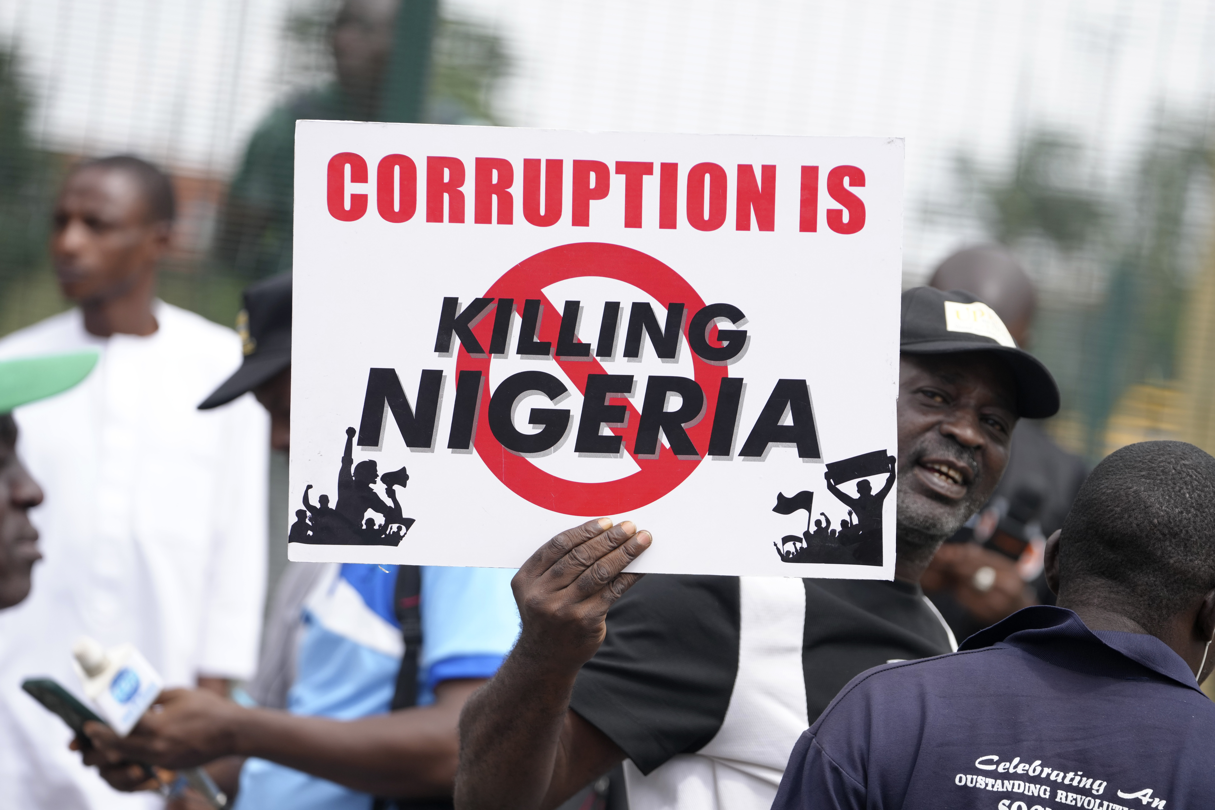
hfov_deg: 12.2
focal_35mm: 168
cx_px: 608
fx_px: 5670
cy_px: 405
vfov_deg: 8.2
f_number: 3.5
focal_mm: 168
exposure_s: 1/2000
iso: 500
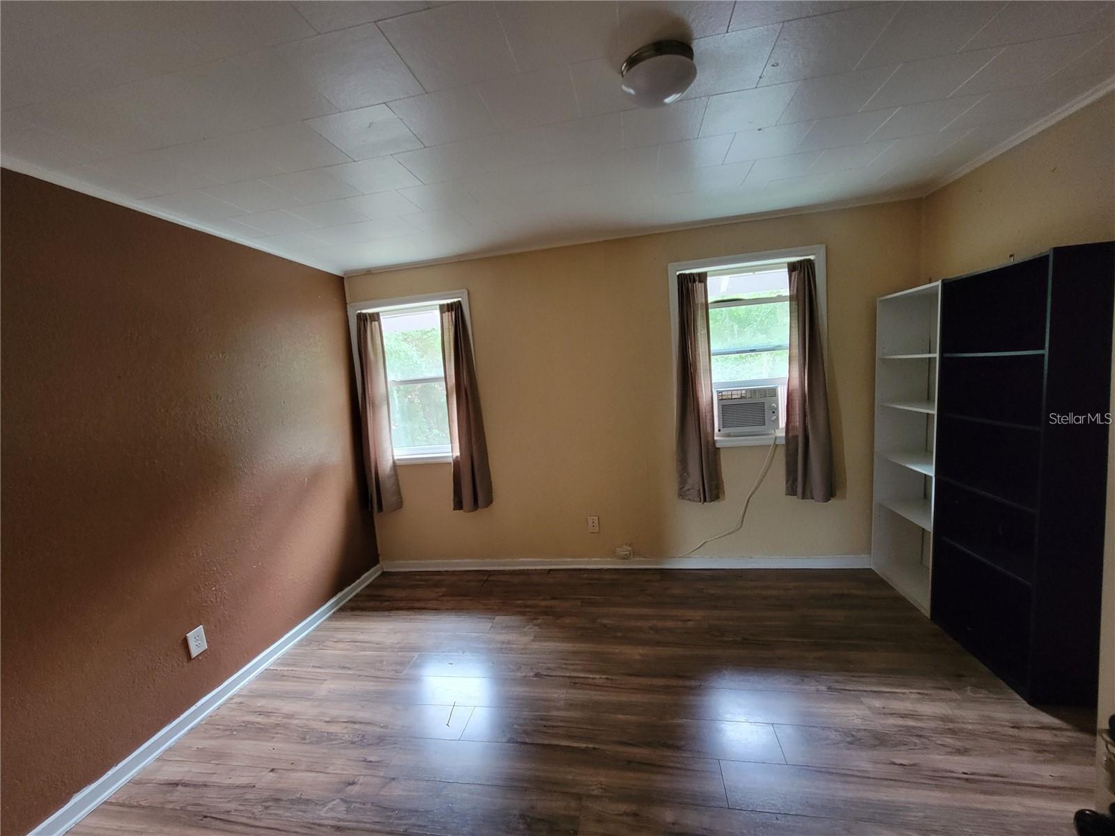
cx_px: 558
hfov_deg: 106.2
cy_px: 418
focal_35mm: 13
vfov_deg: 89.9
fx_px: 419
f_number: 2.2
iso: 500
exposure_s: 1/30
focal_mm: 2.2
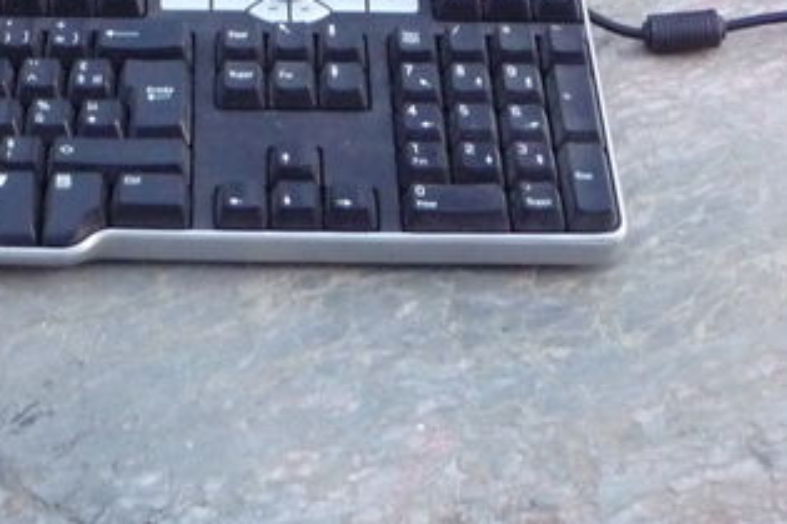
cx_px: 152
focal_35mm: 99
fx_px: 2164
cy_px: -397
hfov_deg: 20.4
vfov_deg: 12.7
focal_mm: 5.2
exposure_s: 1/20
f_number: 3.3
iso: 400
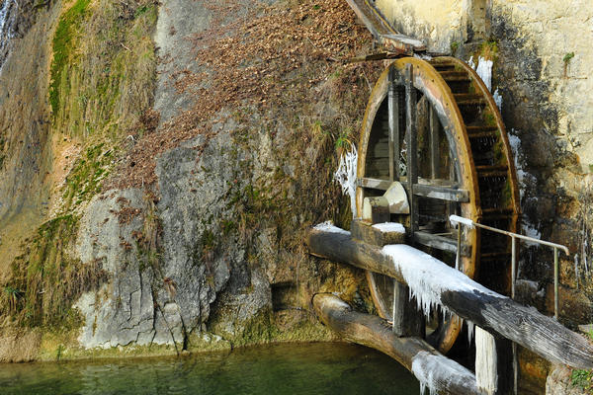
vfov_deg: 24.2
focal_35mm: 56
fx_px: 922
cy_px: 198
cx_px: 296
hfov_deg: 35.6
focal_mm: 56
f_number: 7.1
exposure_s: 1/200
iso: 1000
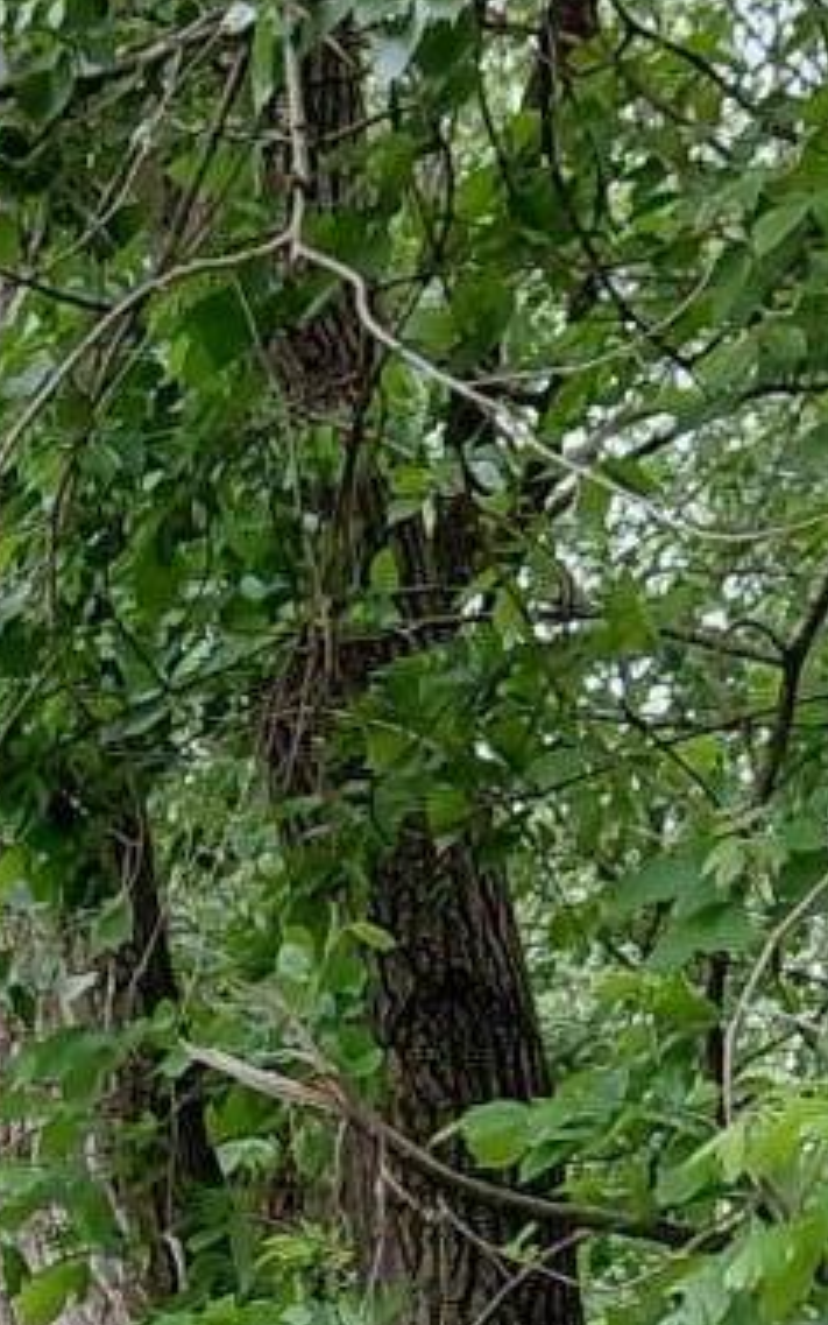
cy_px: 1545
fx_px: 5053
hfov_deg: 8.6
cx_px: -1121
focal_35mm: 140
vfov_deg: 14.5
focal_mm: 4.69
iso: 50
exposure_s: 1/153
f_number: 1.8
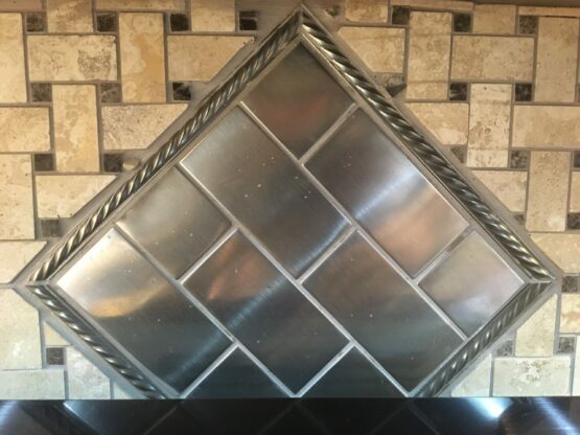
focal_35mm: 29
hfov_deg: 61.7
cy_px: 218
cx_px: 290
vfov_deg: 48.2
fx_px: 486
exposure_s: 1/15
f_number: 2.2
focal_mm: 4.15
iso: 250
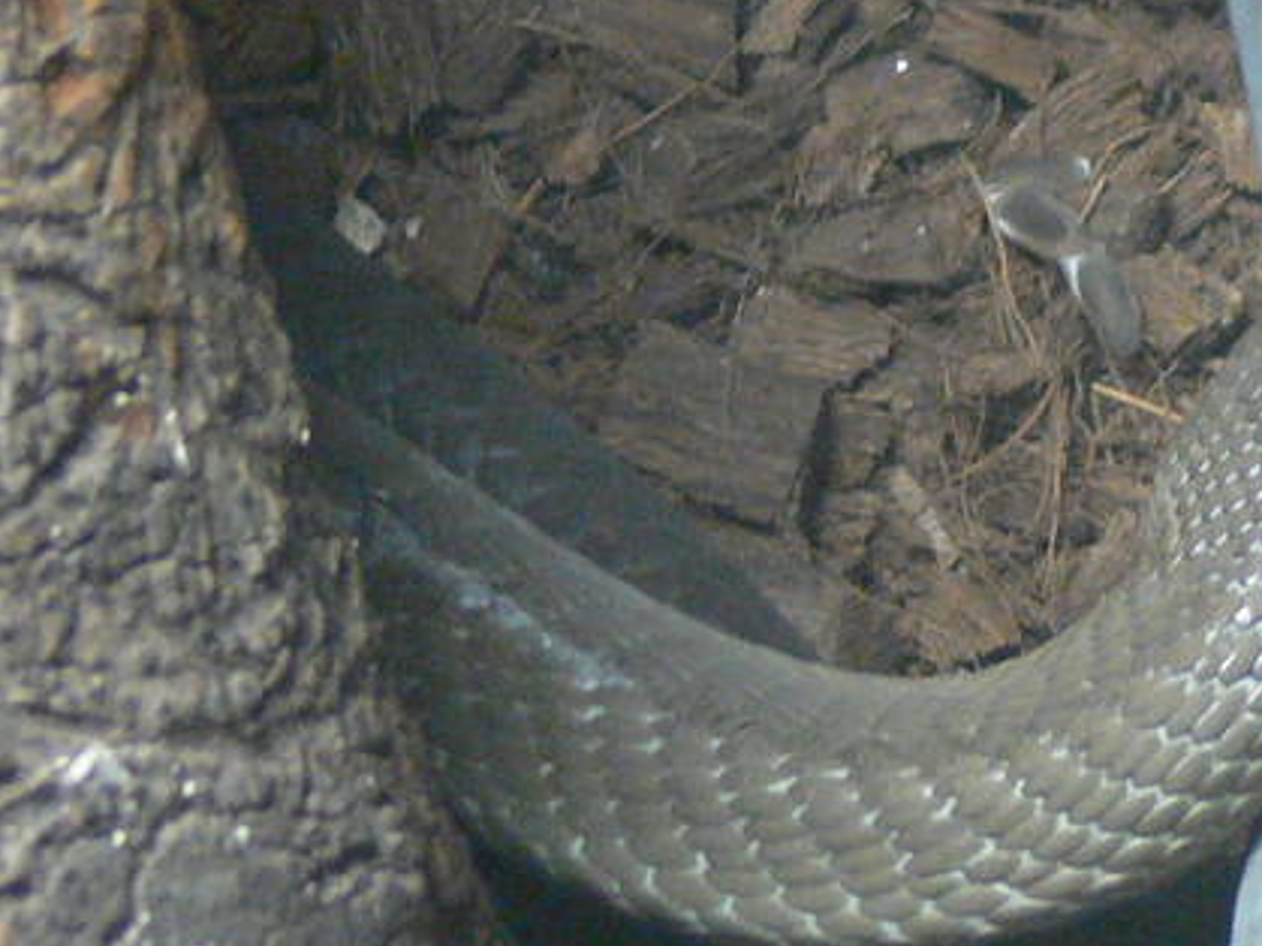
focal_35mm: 271
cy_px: 30
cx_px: 1635
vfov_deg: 5.5
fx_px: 9877
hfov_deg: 7.2
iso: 200
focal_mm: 15.1
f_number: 3.2
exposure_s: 1/8
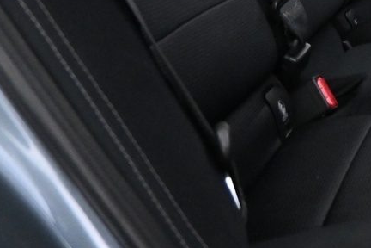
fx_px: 927
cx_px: 553
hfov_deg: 19.7
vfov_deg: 14.5
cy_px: -84
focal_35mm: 90
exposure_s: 1/25
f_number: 3.5
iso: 3600
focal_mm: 16
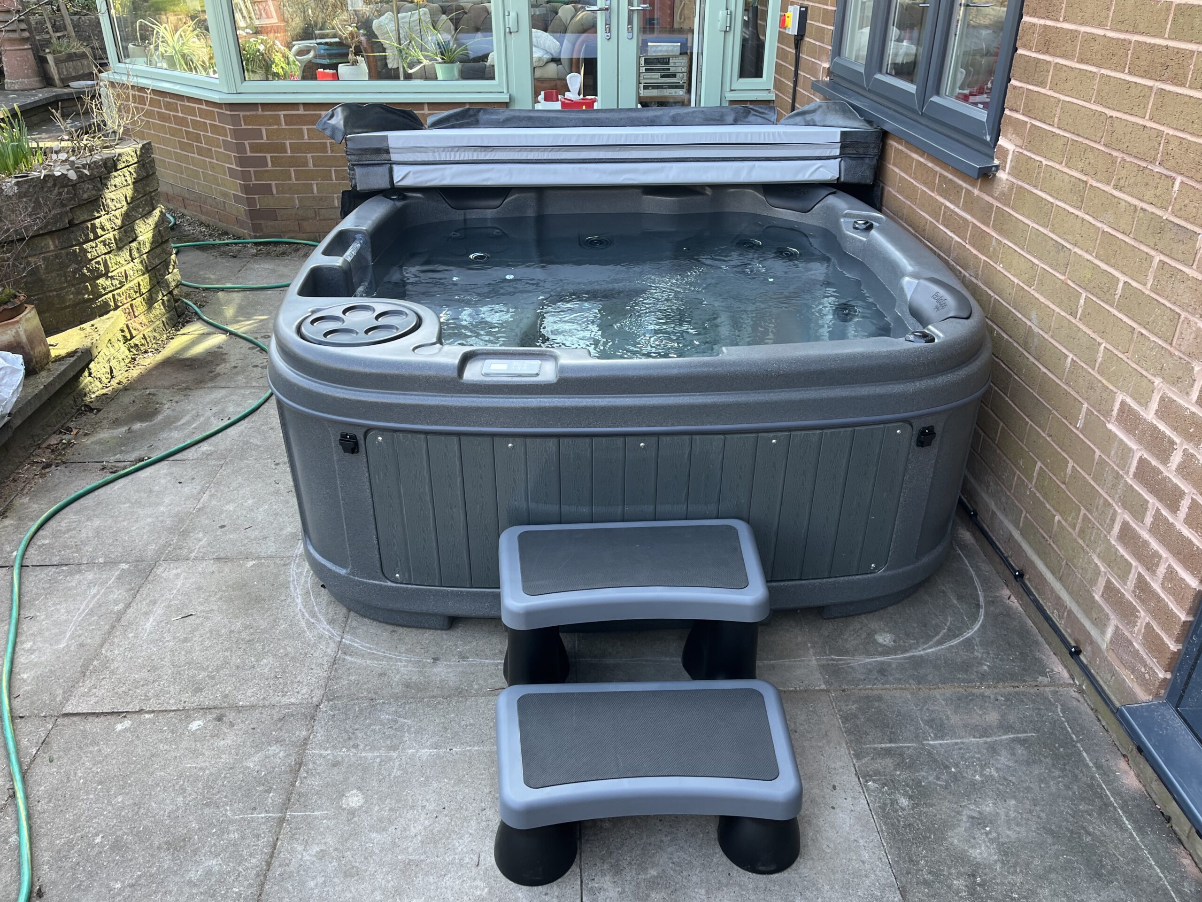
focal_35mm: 26
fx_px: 903
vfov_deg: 53.1
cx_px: 601
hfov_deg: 67.3
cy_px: 451
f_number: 1.6
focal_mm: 5.1
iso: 40
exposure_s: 1/122
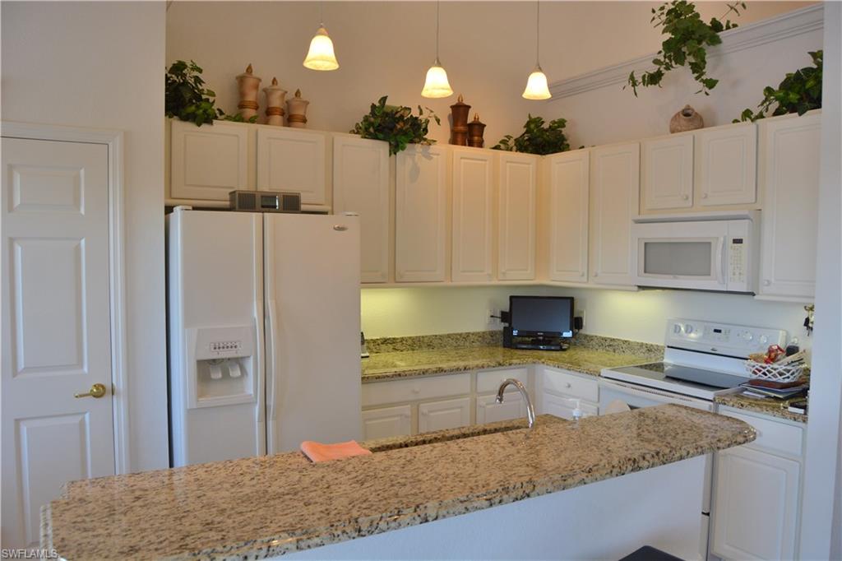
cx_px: 421
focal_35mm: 27
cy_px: 280
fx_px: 631
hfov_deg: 67.4
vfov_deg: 47.9
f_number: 5
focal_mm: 18
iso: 400
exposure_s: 1/100
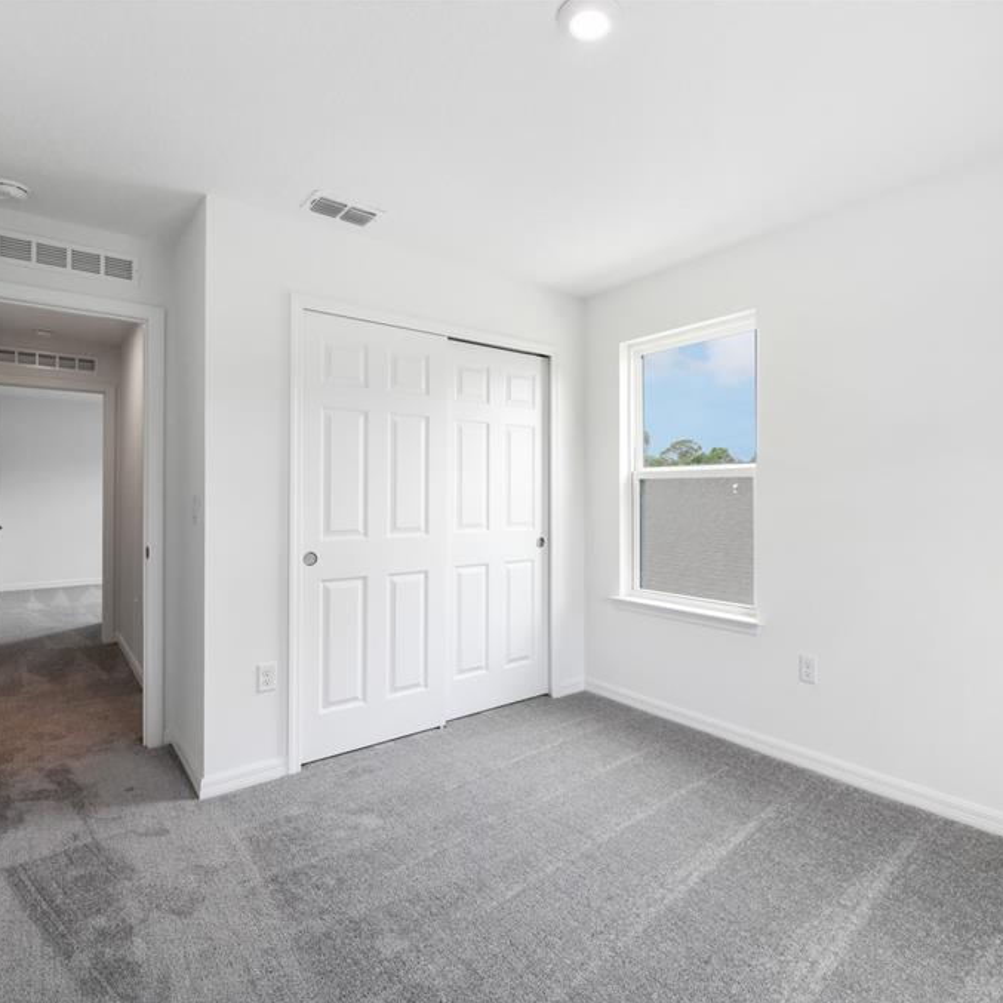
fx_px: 590
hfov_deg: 80.6
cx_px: 536
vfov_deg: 80.7
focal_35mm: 18
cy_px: 502
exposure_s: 1/125
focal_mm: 14
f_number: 8
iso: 400
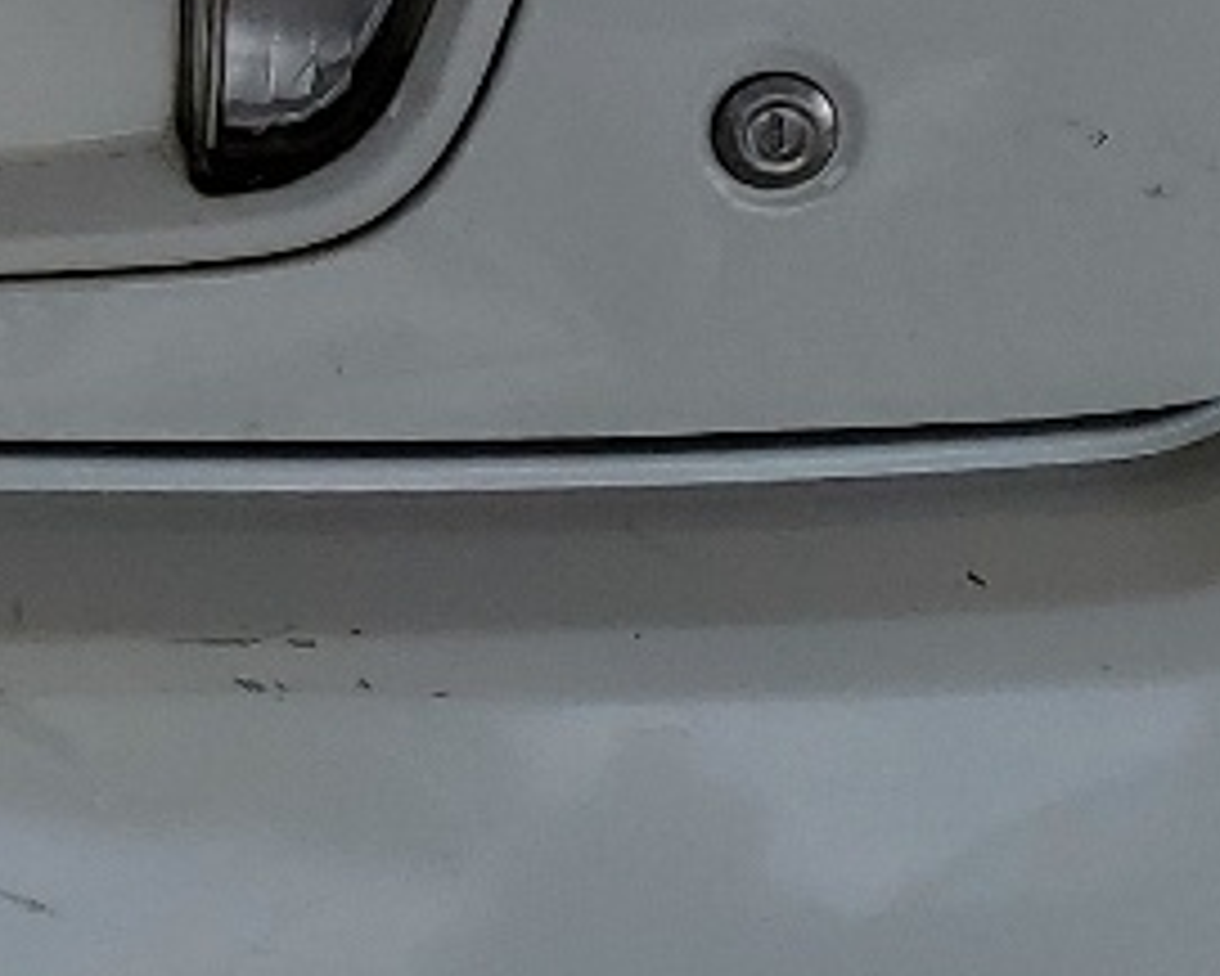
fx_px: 5418
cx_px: -522
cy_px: -522
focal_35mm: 150
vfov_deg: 10.0
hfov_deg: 12.3
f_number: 1.5
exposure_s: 1/385
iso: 50
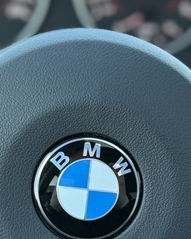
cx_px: 80
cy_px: 160
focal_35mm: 118
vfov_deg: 16.3
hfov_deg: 13.1
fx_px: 833
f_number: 1.78
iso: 200
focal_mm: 6.76
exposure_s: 1/62
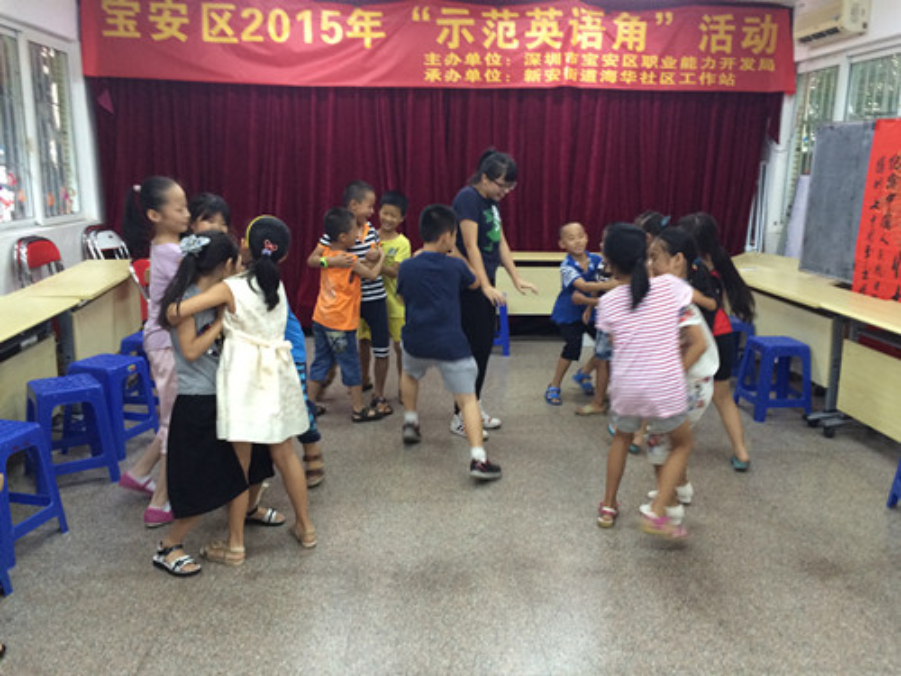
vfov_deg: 48.2
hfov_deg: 61.7
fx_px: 755
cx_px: 450
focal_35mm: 29
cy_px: 338
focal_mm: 4.15
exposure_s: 1/33
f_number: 2.2
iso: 160
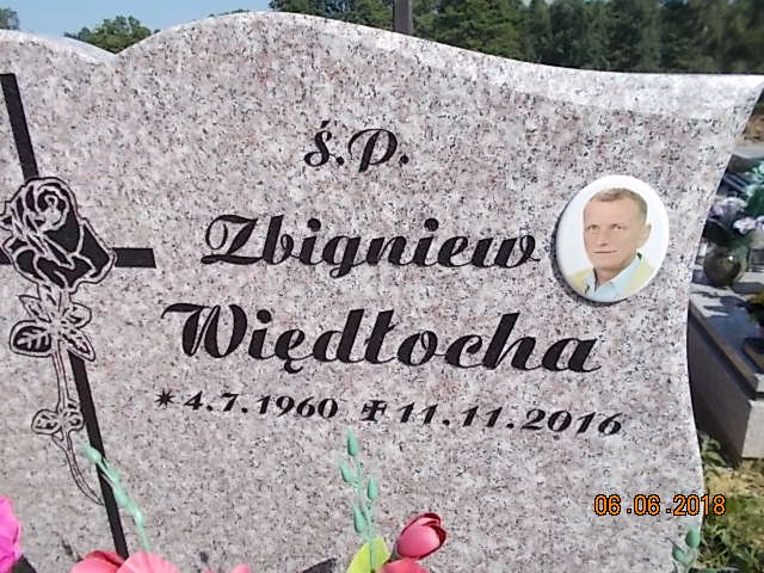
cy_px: 286
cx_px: 382
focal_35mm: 26
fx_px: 574
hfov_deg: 67.3
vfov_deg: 53.1
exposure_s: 1/160
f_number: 8
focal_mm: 4.6
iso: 80
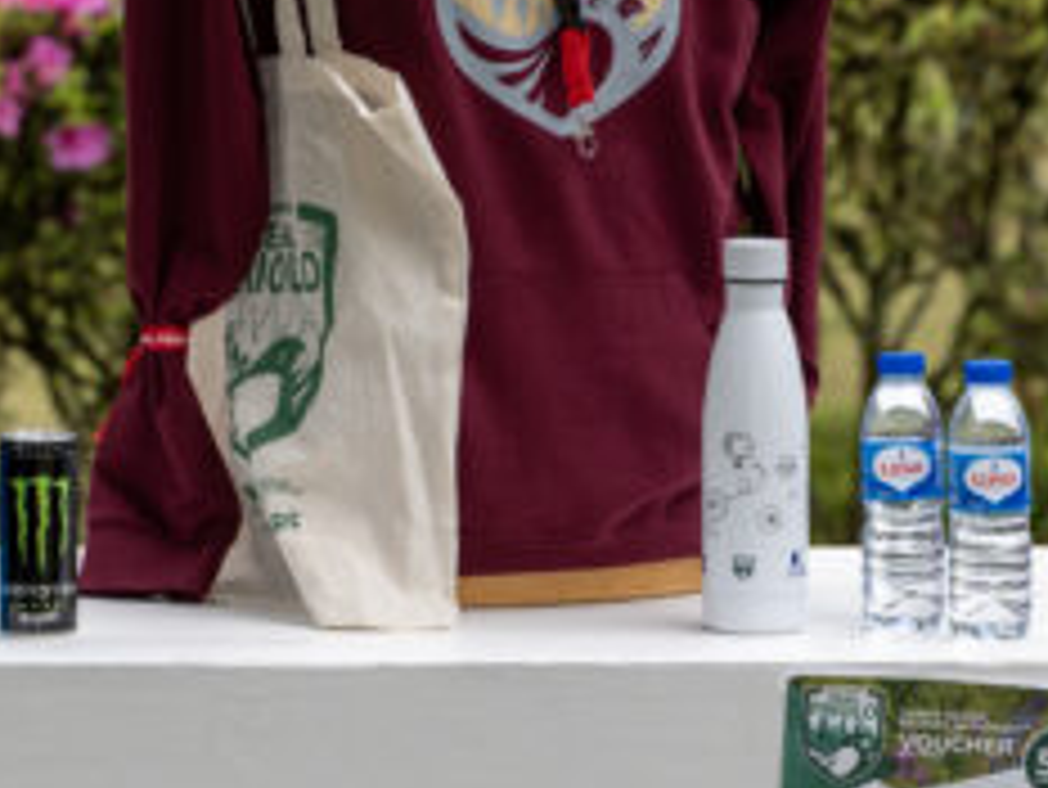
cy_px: 47
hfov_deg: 6.4
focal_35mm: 310
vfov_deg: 4.8
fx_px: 9390
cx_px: 522
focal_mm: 147
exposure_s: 1/160
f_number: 6.3
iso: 400
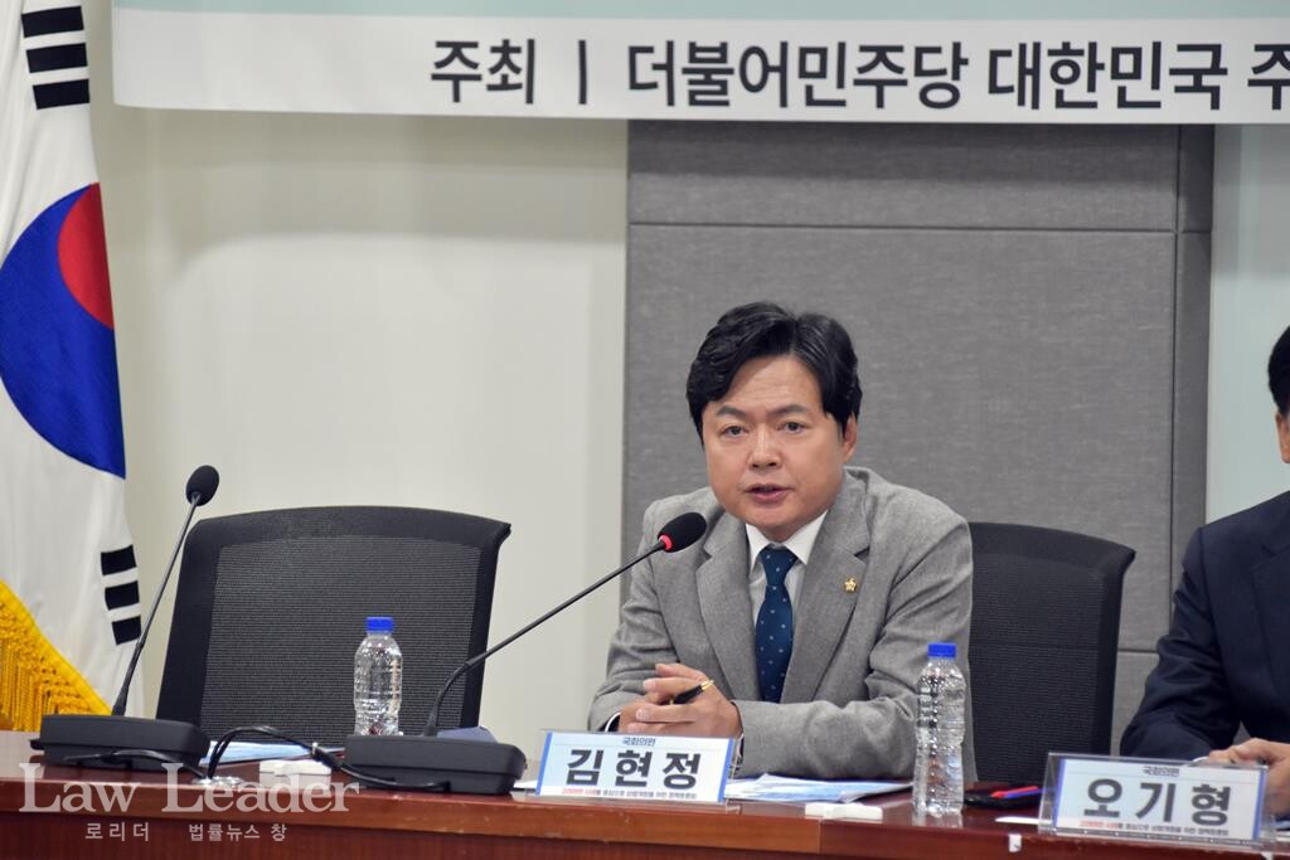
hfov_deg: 10.2
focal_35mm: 202
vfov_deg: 6.8
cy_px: 430
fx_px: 7257
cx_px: 645
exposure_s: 1/125
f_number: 6.3
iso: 3200
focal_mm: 135
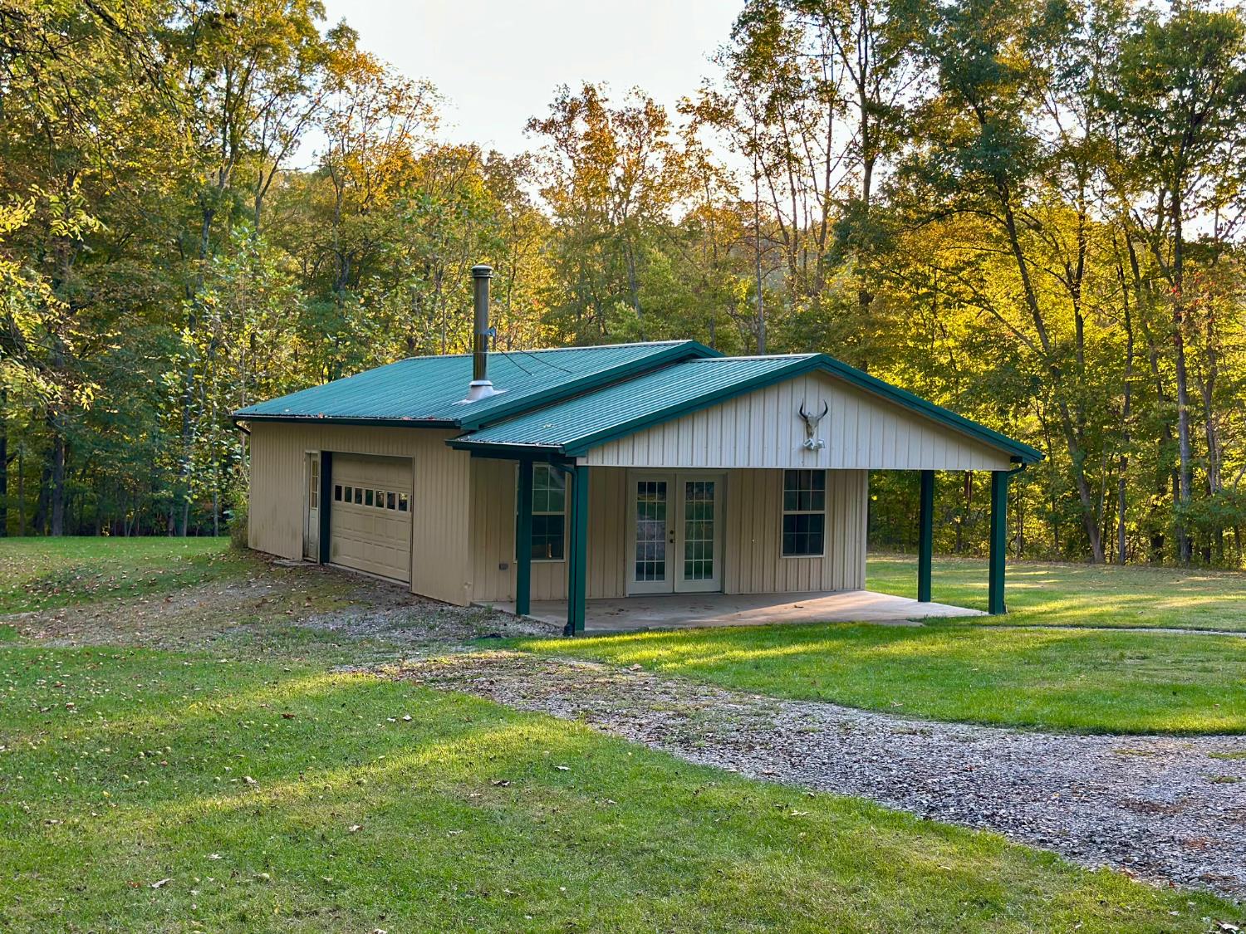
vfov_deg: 30.3
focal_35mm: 48
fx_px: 1728
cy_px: 467
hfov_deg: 39.7
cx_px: 623
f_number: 1.78
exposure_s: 1/216
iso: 80
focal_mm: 6.86
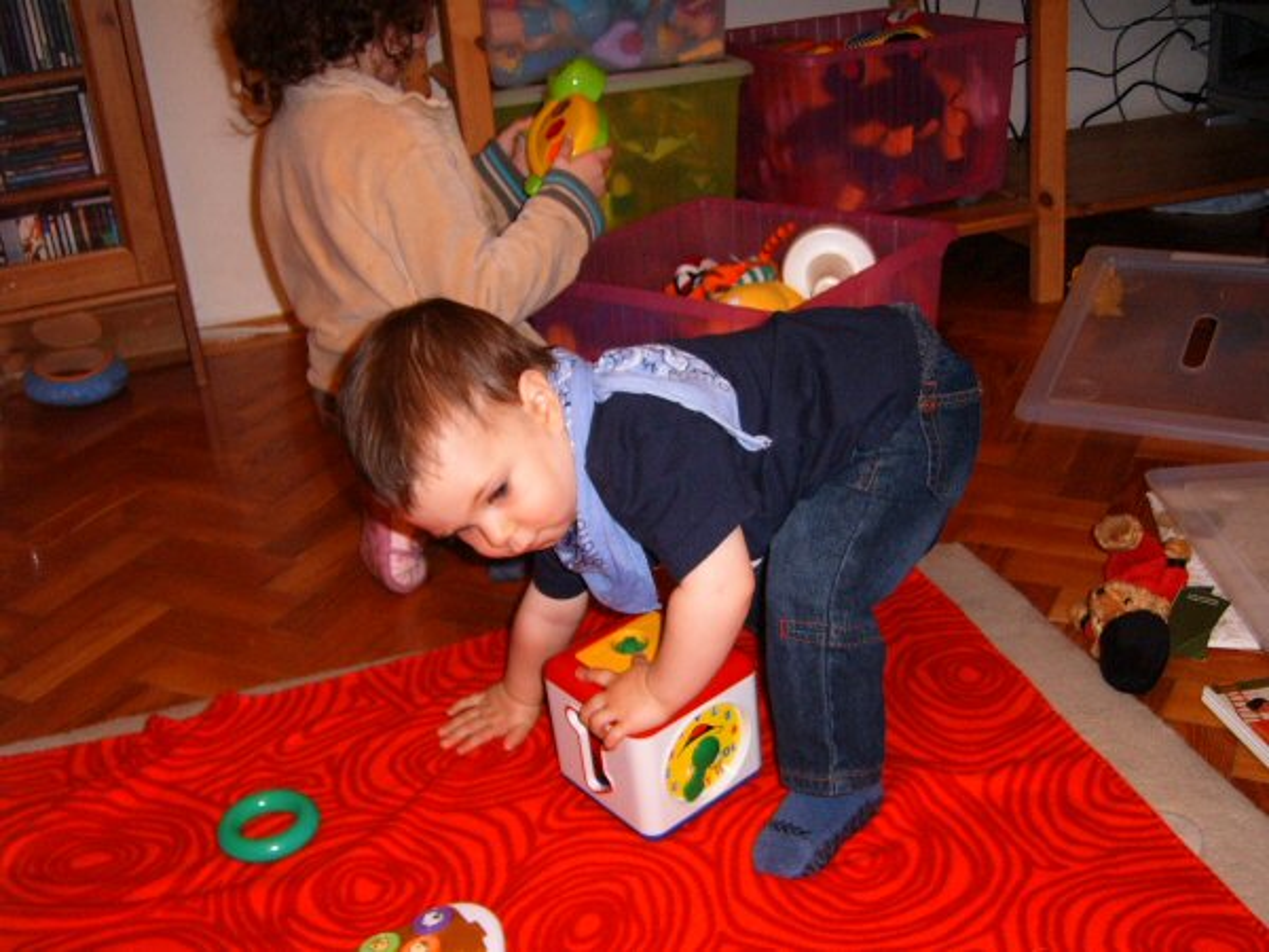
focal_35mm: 38
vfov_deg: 37.7
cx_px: 634
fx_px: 1393
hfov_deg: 49.0
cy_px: 476
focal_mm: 5.8
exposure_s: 1/30
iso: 141
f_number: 2.8
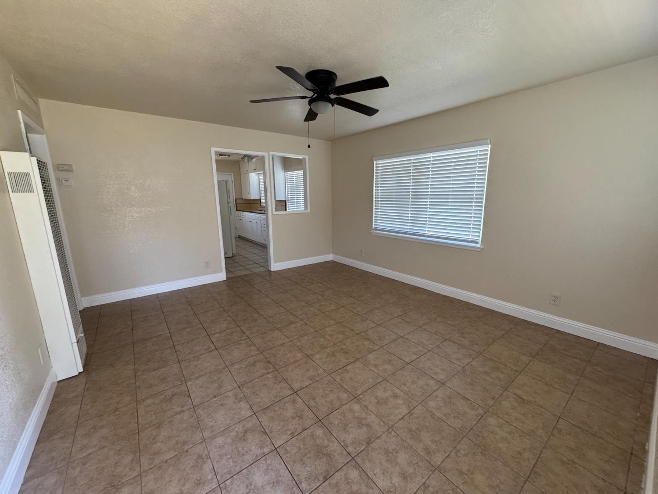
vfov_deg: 85.7
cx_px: 329
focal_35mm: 14
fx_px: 266
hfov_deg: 102.1
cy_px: 247
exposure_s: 1/99
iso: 320
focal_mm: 2.22
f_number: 2.2
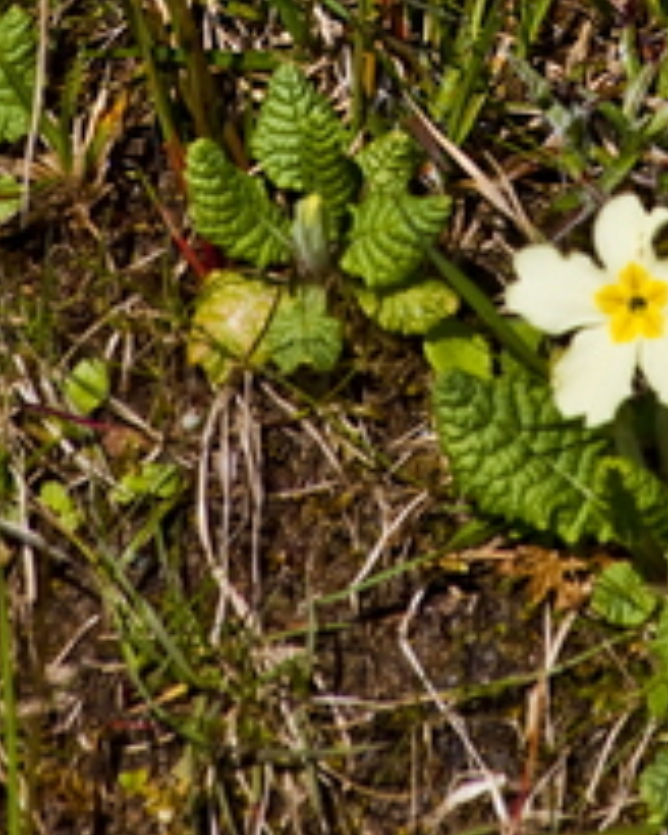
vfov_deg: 1.8
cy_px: -200
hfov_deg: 1.5
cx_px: 456
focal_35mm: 1060
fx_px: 26191
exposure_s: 1/750
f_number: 8
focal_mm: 195
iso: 250
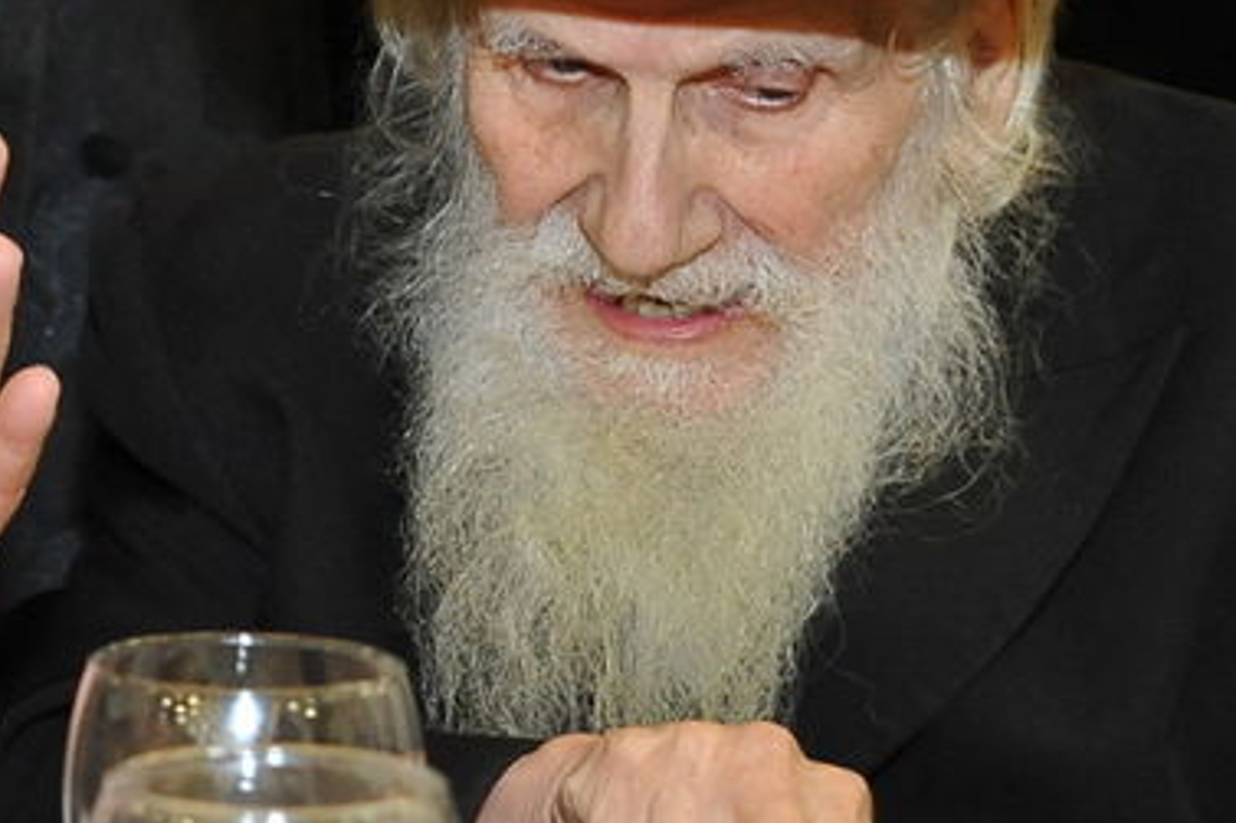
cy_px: -31
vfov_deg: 9.6
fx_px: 4839
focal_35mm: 141
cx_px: -475
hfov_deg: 13.9
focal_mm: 38
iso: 2000
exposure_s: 1/100
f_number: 4
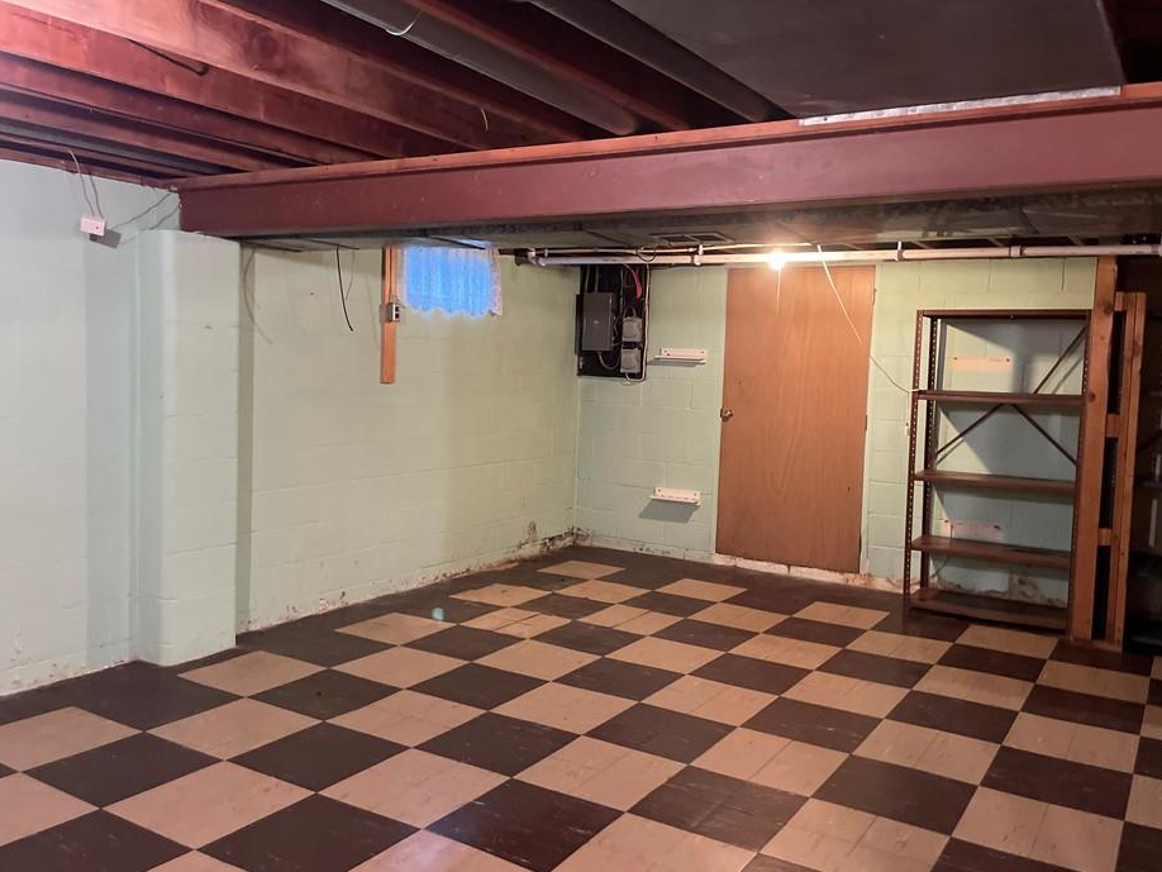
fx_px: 974
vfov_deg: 48.2
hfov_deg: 61.6
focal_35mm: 29
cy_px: 447
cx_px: 603
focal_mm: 4.2
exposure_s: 1/30
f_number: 1.6
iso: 640
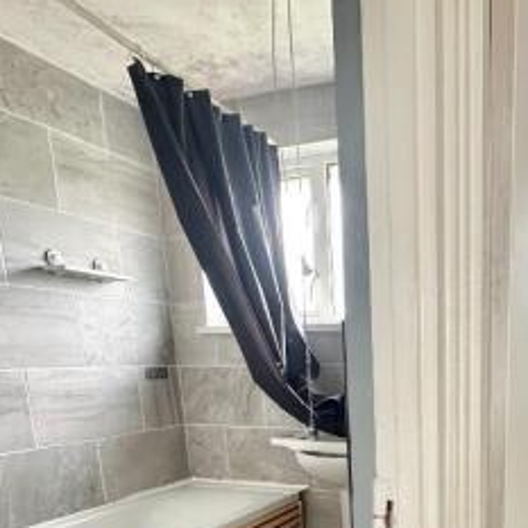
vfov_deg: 47.3
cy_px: 475
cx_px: 436
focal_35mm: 31
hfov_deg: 48.9
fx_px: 535
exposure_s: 1/61
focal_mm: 2.22
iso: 320
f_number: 2.2
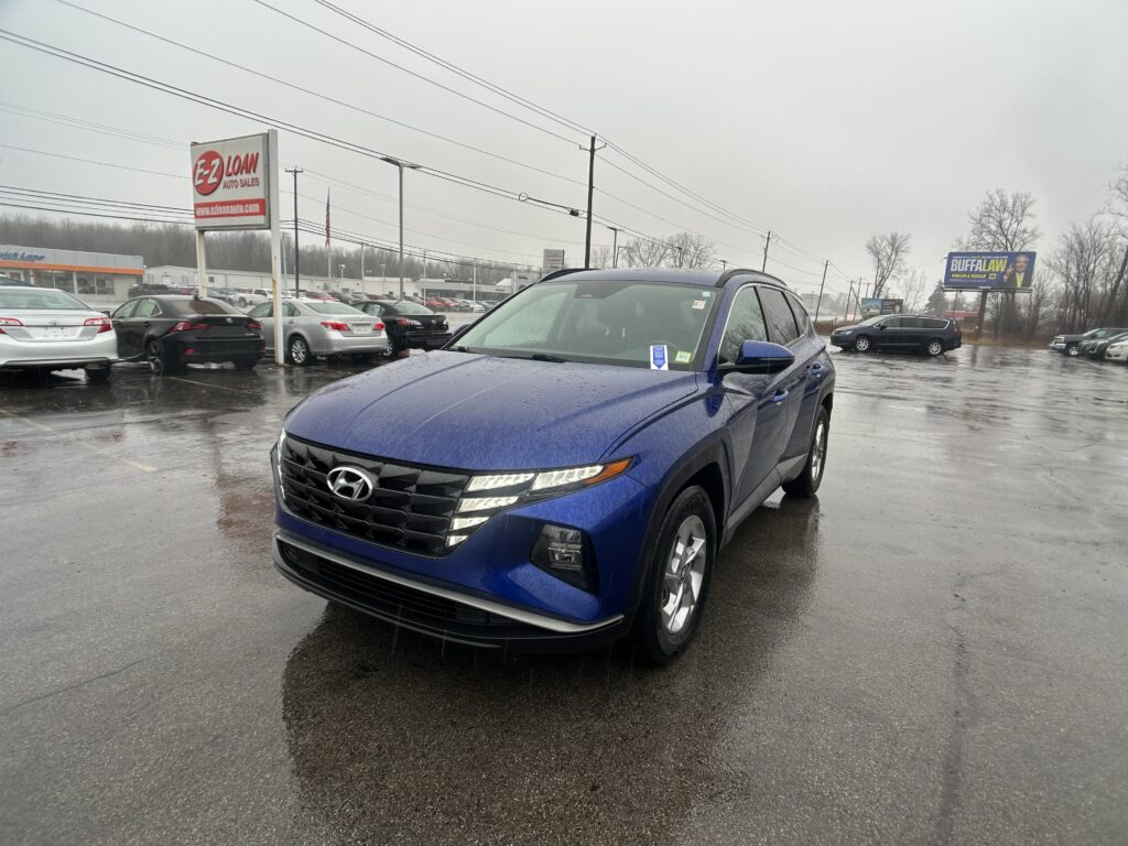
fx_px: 847
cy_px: 423
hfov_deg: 67.3
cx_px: 564
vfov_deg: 53.1
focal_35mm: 26
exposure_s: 1/162
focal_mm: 5.7
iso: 40
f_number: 1.5
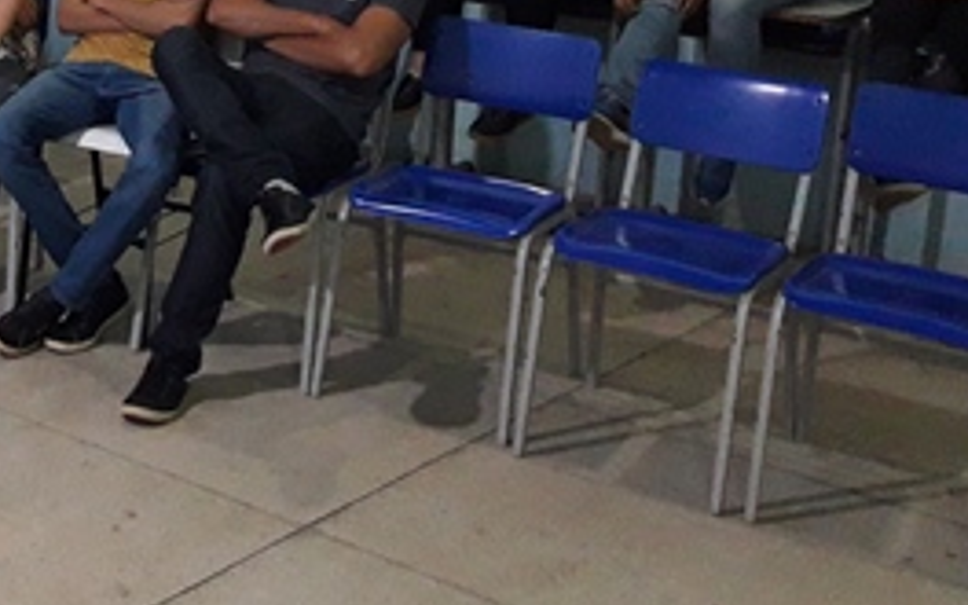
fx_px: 1899
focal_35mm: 72
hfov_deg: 26.7
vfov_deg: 17.5
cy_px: -70
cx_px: -51
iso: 400
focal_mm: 3.7
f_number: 1.9
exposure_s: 1/24
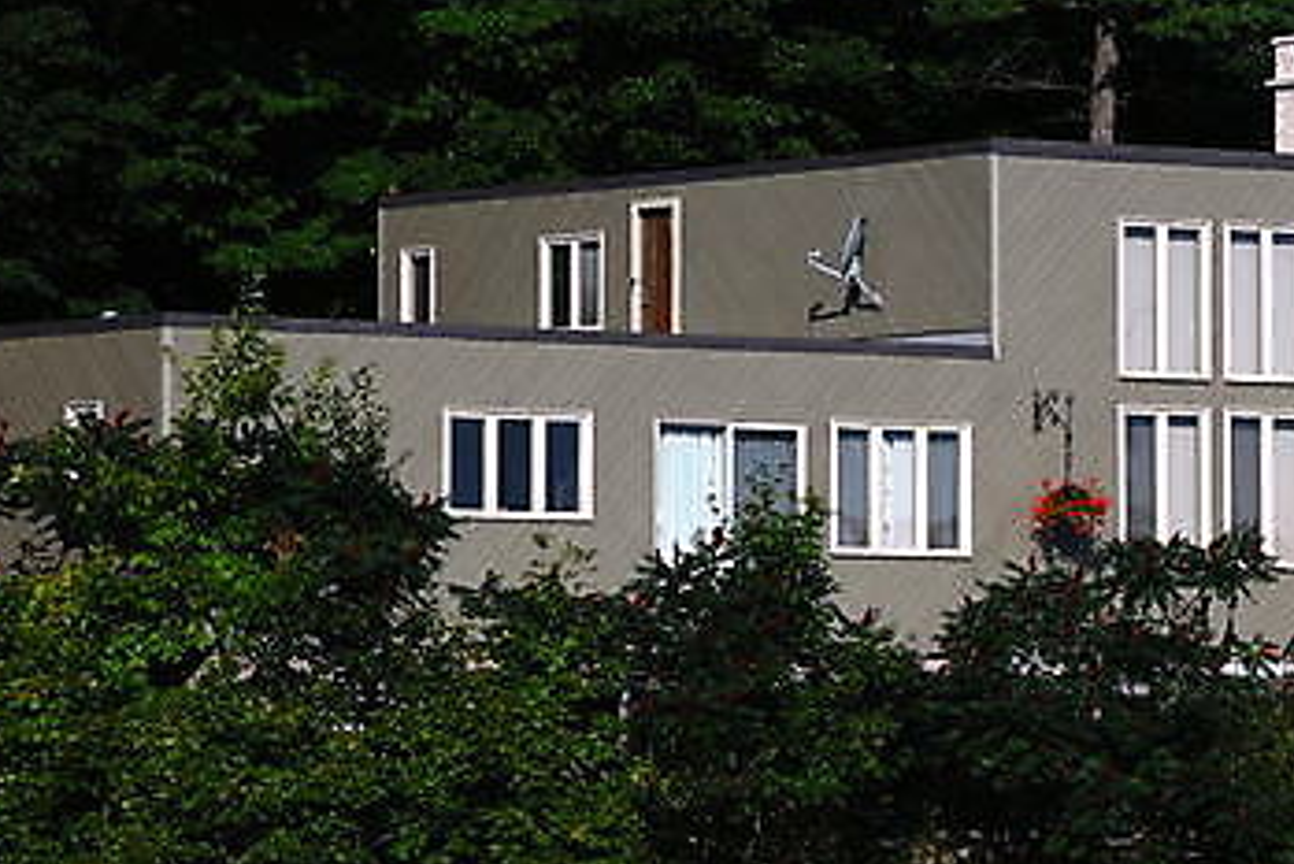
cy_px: 367
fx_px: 9703
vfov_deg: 5.1
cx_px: 934
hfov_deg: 7.6
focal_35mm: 270
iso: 200
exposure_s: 1/1600
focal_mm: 105
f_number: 10
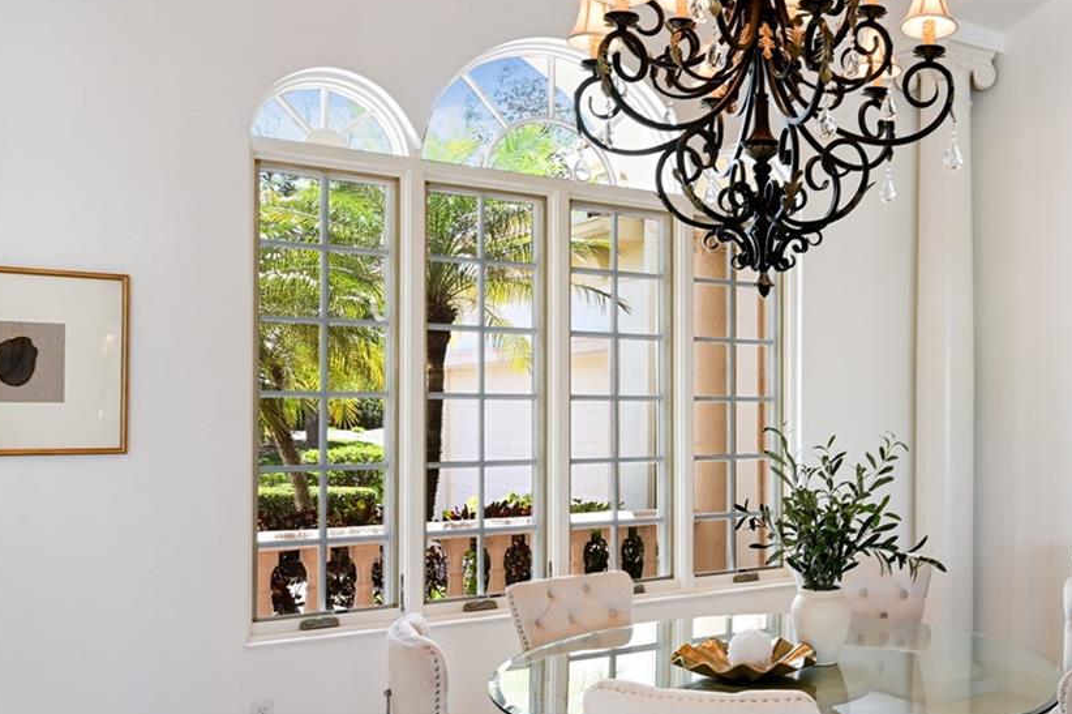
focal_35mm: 38
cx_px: 858
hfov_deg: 47.9
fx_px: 1130
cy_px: 427
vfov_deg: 34.9
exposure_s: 1/50
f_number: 8
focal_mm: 19.5
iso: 800
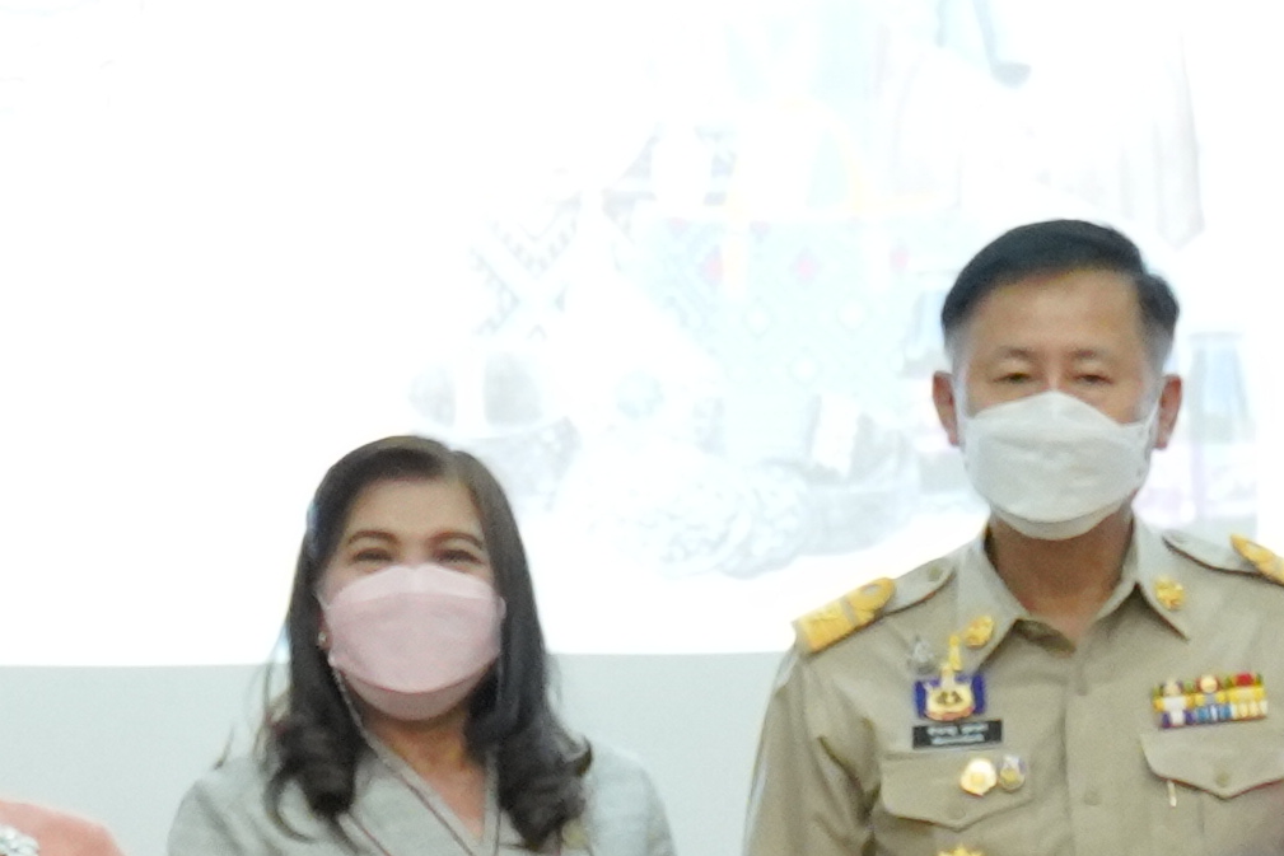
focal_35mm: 220
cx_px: 692
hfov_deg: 9.4
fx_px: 7847
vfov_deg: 6.1
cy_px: 1549
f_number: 2.8
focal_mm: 37
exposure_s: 1/160
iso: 8000
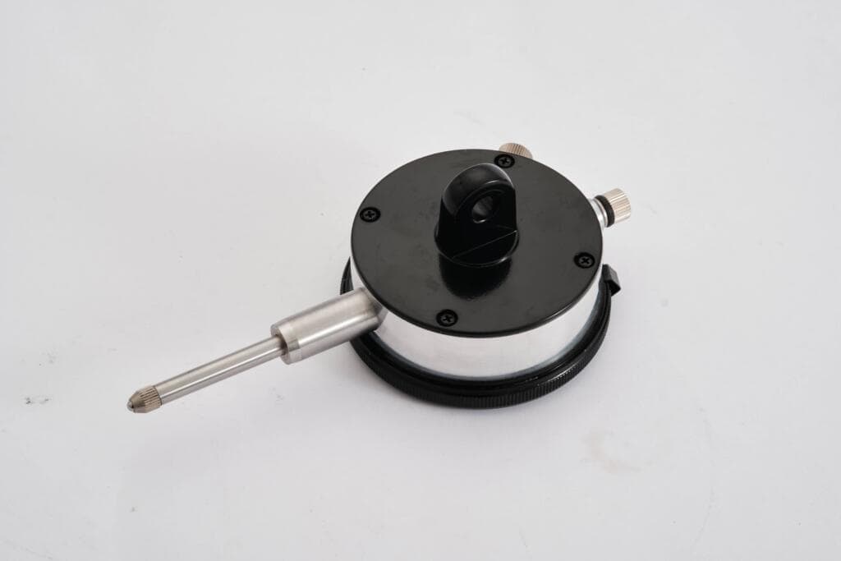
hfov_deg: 22.6
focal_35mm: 90
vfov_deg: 15.2
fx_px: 2103
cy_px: 280
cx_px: 420
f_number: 16
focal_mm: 60
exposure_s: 1/160
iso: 80
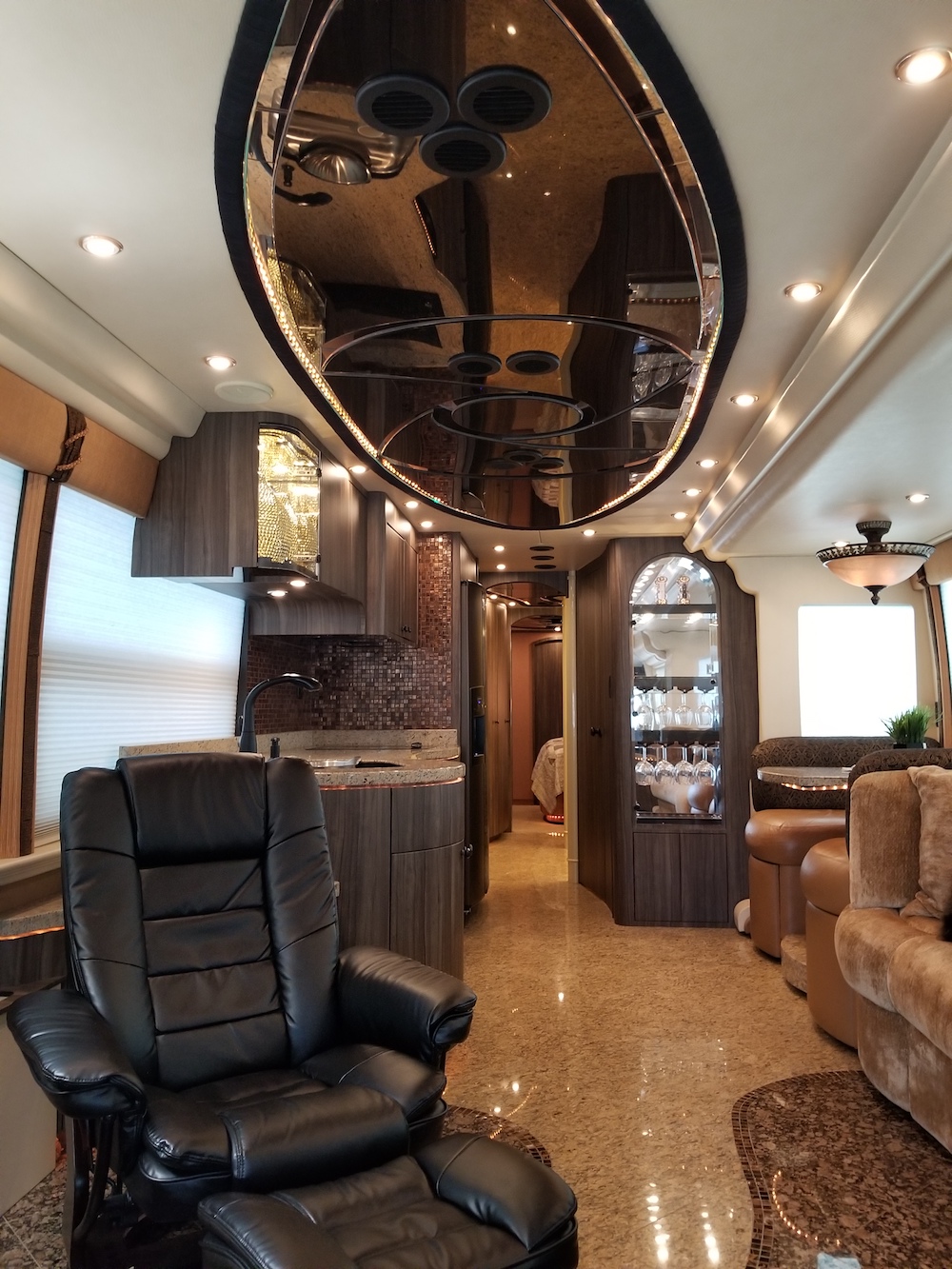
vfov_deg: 67.3
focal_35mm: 26
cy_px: 634
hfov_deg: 53.1
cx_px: 476
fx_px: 953
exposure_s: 1/24
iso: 200
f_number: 1.7
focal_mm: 4.25
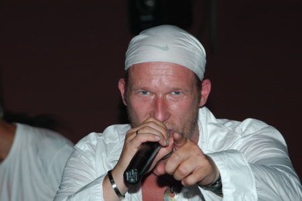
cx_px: 151
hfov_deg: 10.2
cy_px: 100
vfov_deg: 6.8
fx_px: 1698
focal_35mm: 202
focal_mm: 135
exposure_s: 1/60
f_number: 5.6
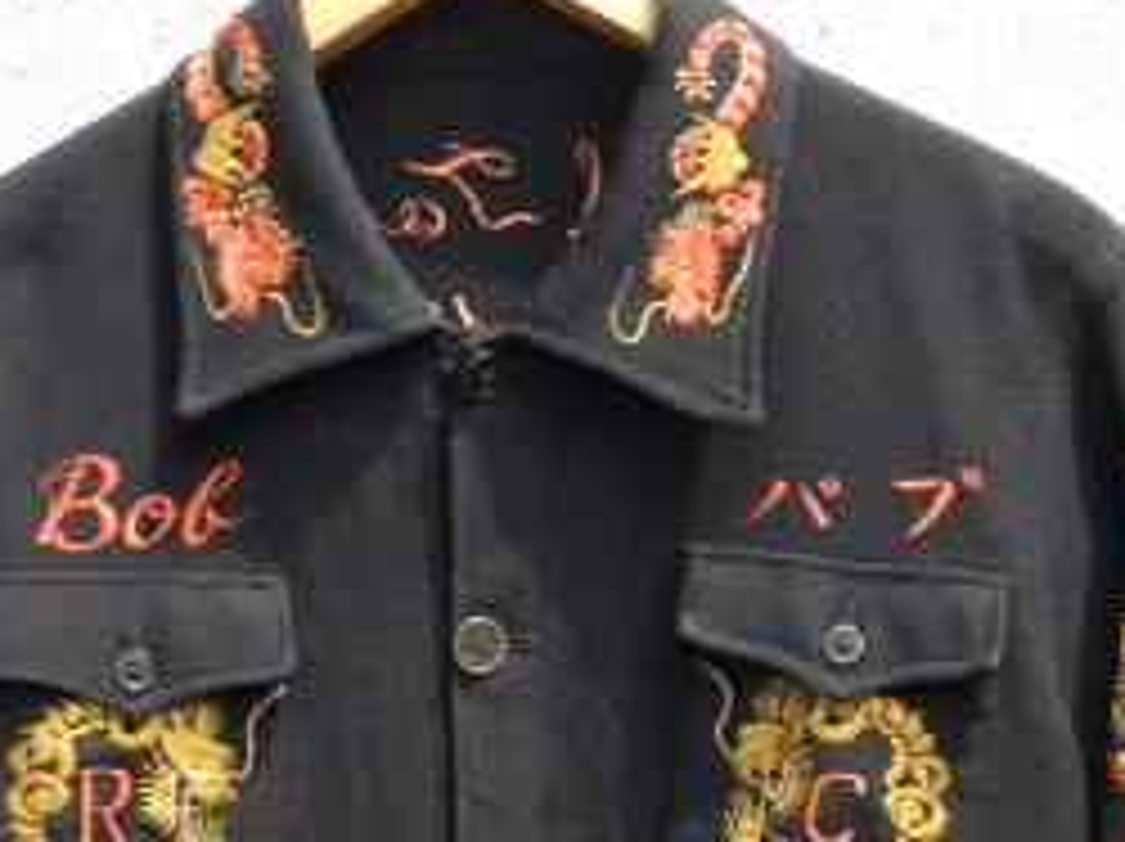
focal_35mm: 100
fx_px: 3247
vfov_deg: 14.4
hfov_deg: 19.7
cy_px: 914
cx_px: 531
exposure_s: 1/400
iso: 400
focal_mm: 7.1
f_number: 3.8
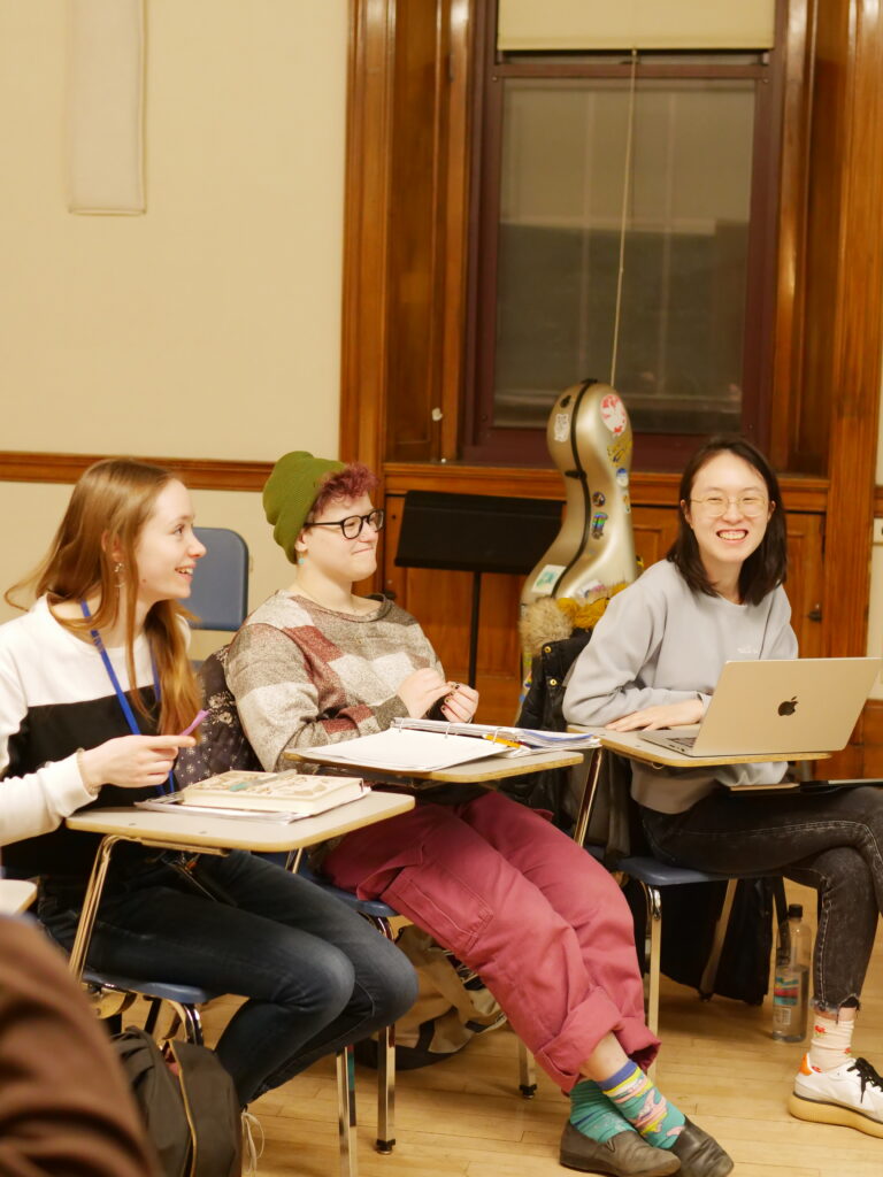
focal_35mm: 60
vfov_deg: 32.2
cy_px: 588
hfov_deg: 24.4
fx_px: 2041
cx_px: 442
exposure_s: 1/160
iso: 2500
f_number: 2.5
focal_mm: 30
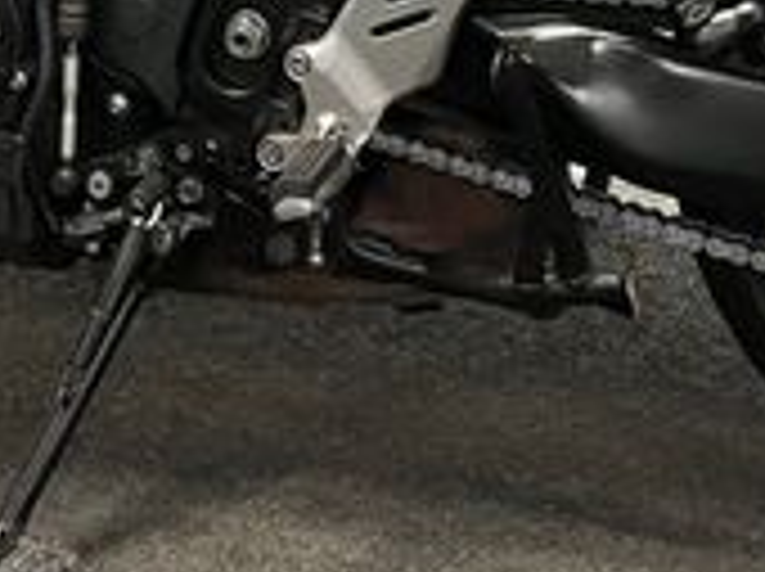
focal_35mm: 98
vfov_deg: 13.4
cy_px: -473
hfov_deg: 20.1
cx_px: 392
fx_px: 2163
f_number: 1.6
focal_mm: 5.1
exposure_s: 1/50
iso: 80
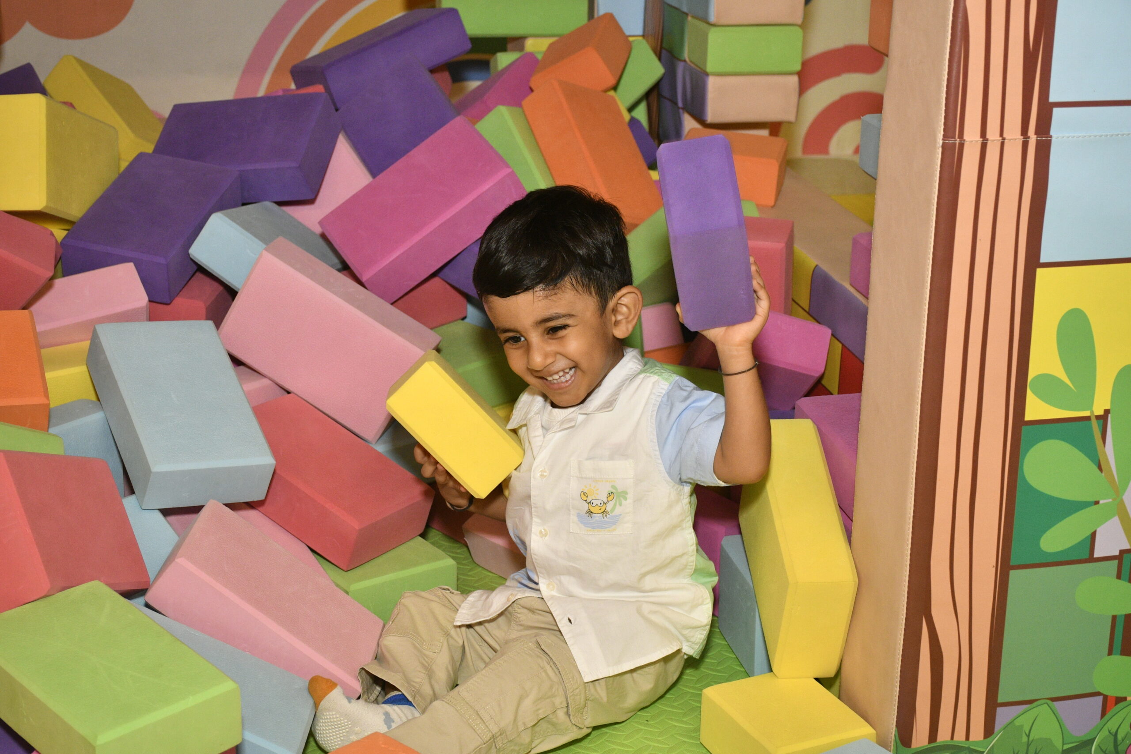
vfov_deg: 21.6
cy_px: 377
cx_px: 566
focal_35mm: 63
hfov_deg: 31.9
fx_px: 1979
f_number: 5.6
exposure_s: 1/200
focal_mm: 42
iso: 1000
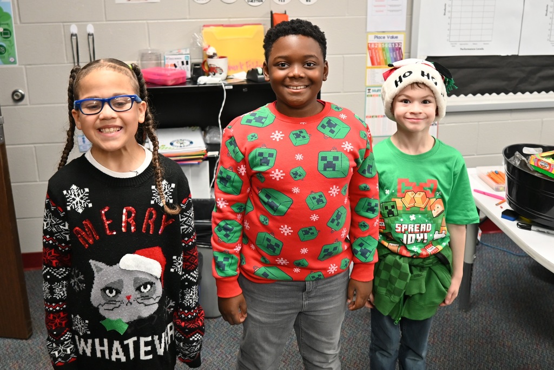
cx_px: 277
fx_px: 346
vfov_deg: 56.2
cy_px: 185
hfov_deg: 77.3
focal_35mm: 22
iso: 400
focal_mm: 15
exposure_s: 1/100
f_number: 1.7
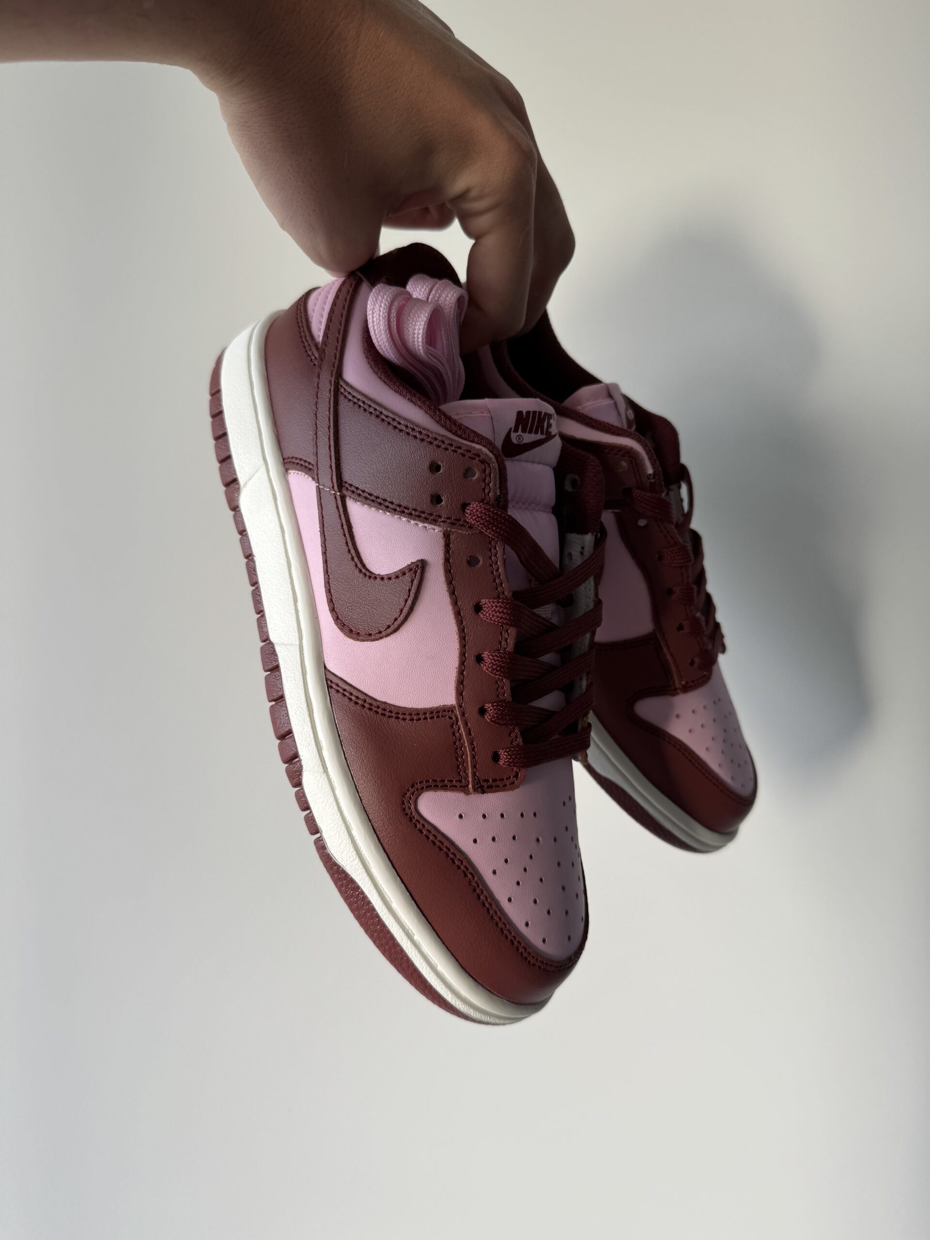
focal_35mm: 24
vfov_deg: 71.6
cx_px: 465
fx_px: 860
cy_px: 620
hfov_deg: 56.8
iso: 80
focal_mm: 6.76
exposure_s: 1/340
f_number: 1.78
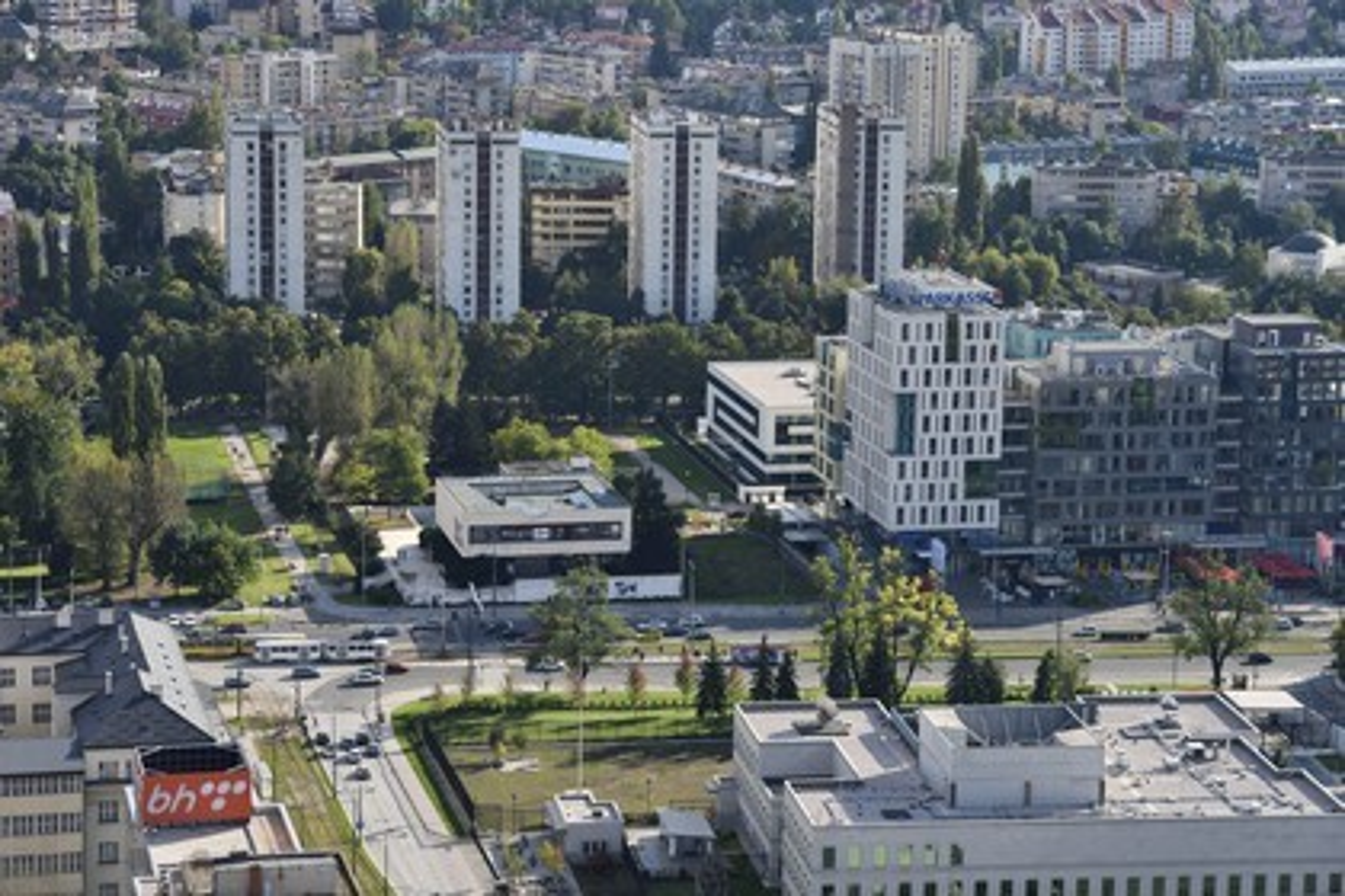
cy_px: 448
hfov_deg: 20.0
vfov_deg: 13.4
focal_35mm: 102
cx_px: 672
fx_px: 3811
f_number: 8
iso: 200
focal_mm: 102
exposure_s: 1/320
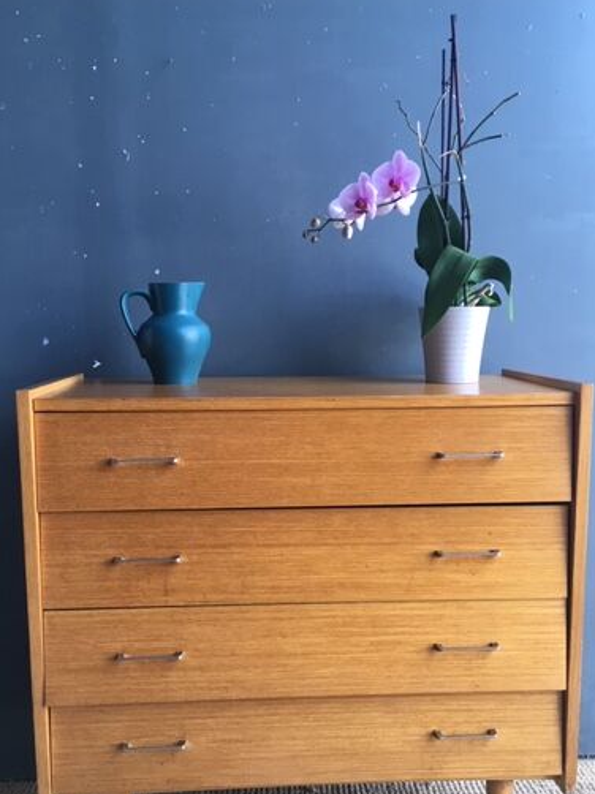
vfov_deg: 49.9
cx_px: 302
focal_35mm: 37
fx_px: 849
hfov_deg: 38.6
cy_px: 462
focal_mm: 4.15
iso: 32
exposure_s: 1/33
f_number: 2.2
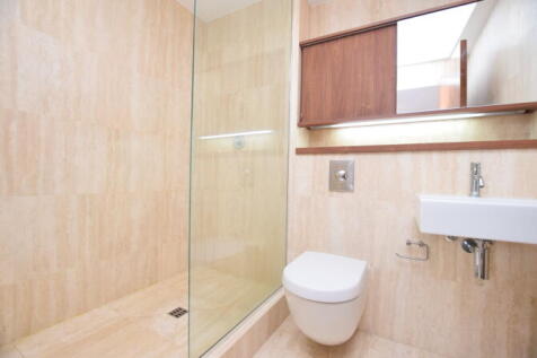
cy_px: 179
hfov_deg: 100.4
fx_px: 224
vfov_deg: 77.3
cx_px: 268
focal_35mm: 15
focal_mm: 10
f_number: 4.5
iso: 800
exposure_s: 1/80
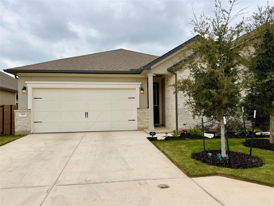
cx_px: 137
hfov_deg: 71.6
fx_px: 190
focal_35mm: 24
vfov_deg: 56.8
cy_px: 103
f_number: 1.78
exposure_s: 1/2445
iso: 80
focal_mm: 6.76
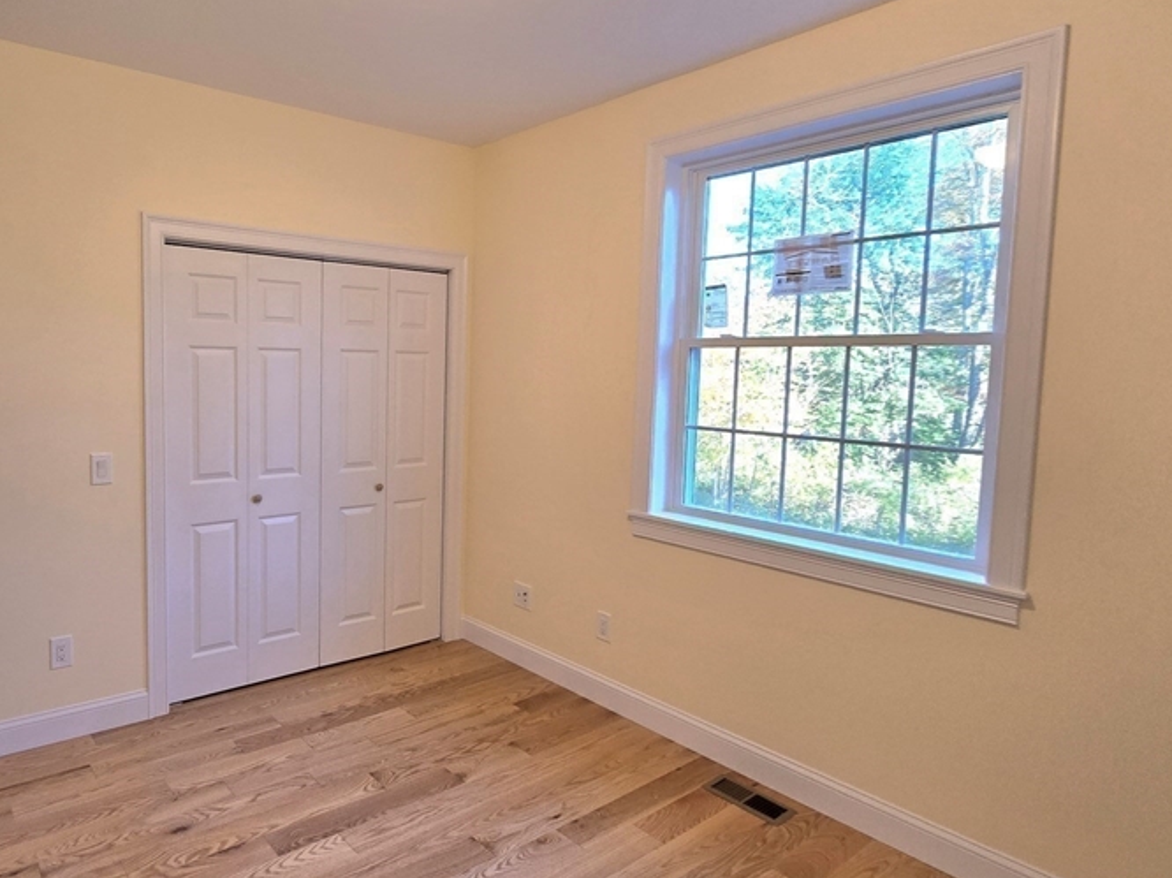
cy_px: 406
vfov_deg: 65.9
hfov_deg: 79.9
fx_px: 677
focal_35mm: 20
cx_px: 422
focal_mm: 2.2
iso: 125
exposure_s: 1/60.2
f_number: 2.2
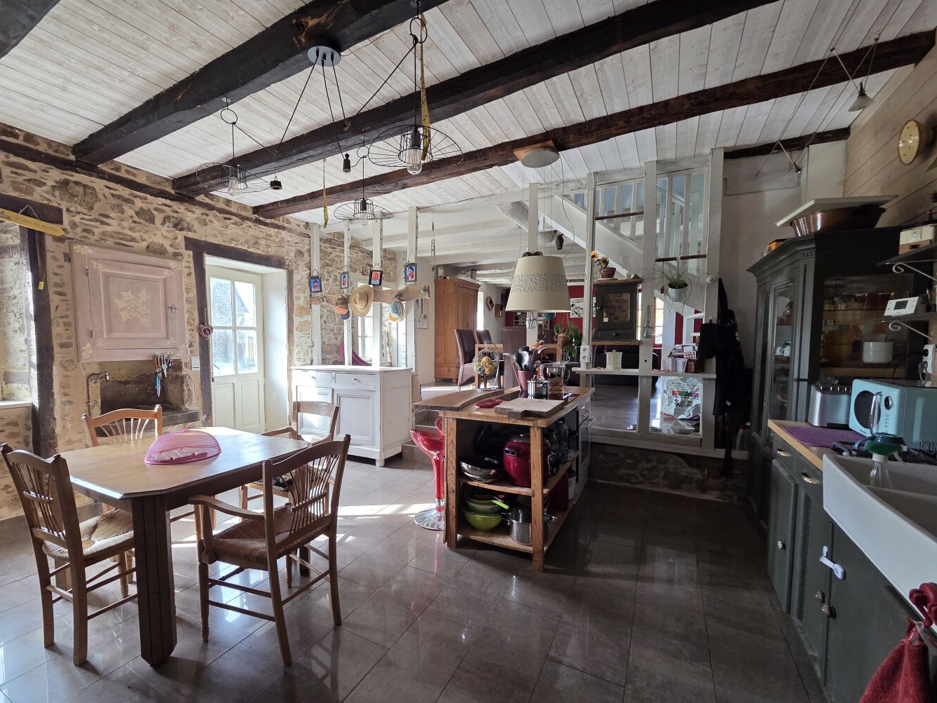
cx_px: 433
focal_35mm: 14
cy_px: 364
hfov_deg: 101.9
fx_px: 379
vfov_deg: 85.7
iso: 160
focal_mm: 2.2
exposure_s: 1/100
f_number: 2.2
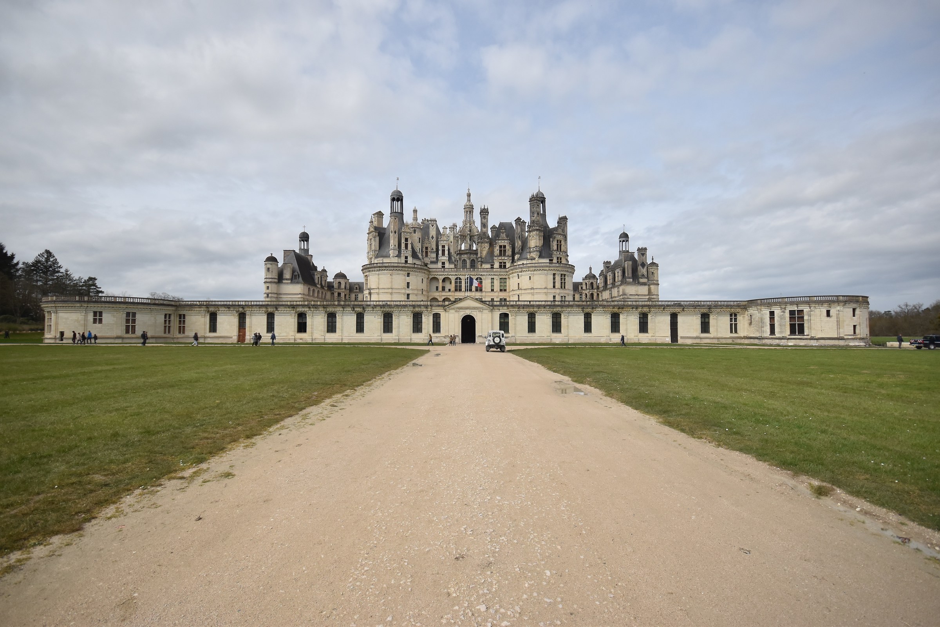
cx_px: 470
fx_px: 392
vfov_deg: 77.3
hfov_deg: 100.4
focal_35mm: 15
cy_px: 314
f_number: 5.6
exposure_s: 1/1600
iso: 500
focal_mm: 10
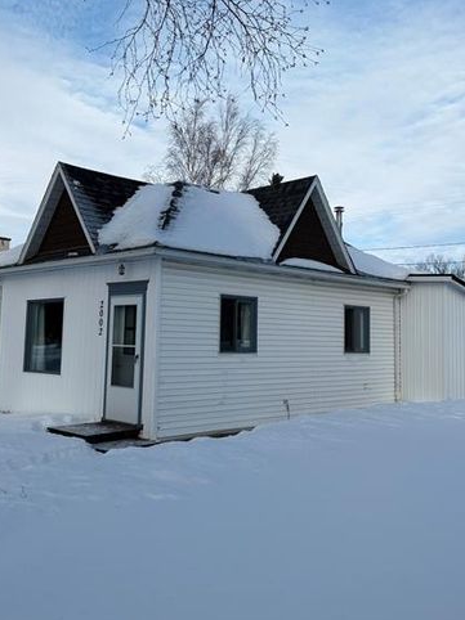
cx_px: 231
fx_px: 645
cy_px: 262
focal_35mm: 36
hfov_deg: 39.6
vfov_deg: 51.2
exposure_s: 1/4065
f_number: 1.6
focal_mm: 5.96
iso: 50
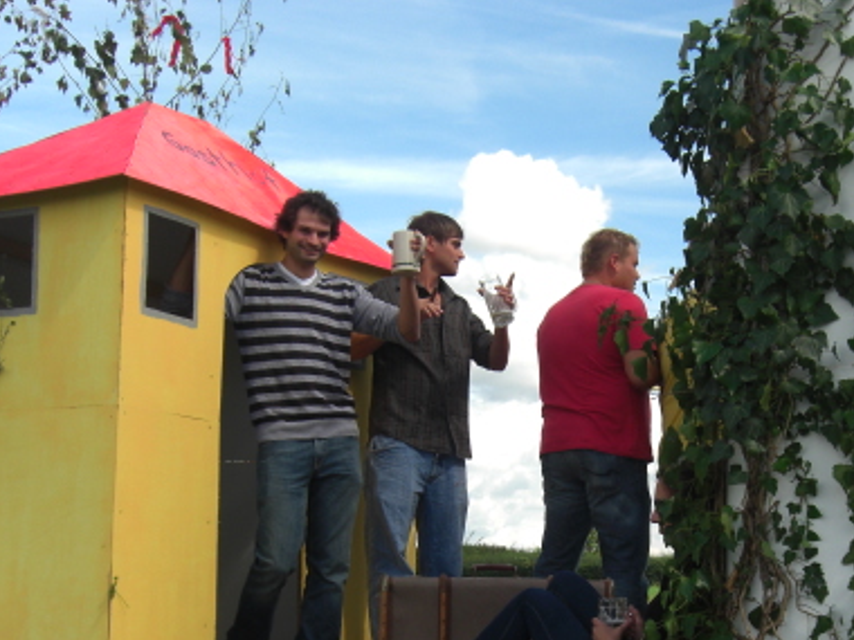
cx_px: 580
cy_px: 505
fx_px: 1579
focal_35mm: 64
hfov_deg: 30.0
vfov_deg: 22.6
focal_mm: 7.9
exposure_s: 1/500
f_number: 4
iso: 80
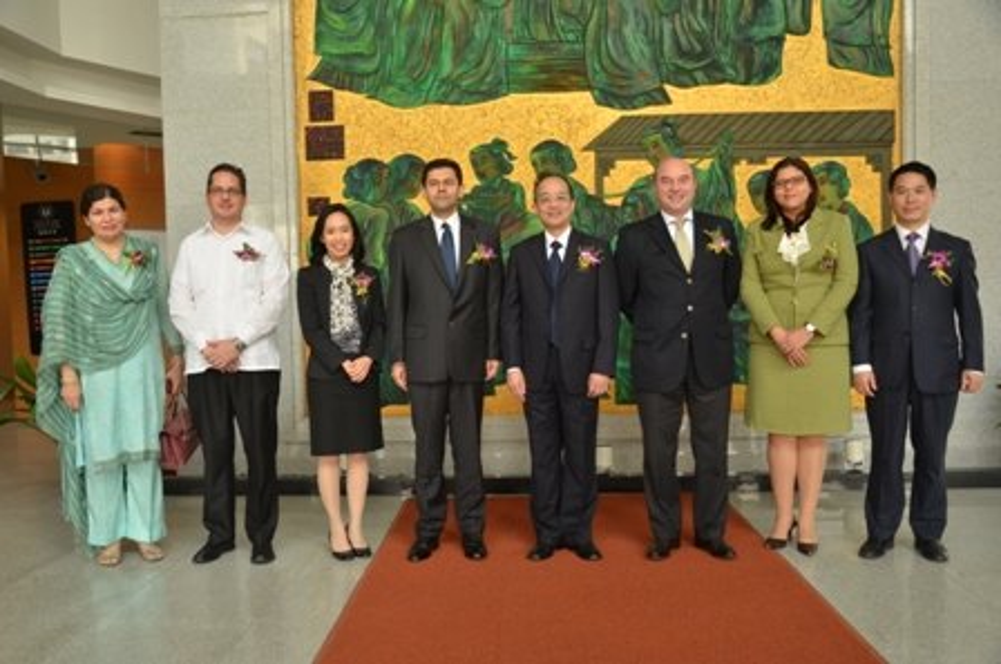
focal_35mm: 33
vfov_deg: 39.8
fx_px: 916
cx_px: 500
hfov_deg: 57.3
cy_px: 332
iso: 500
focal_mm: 22
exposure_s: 1/100
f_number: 5
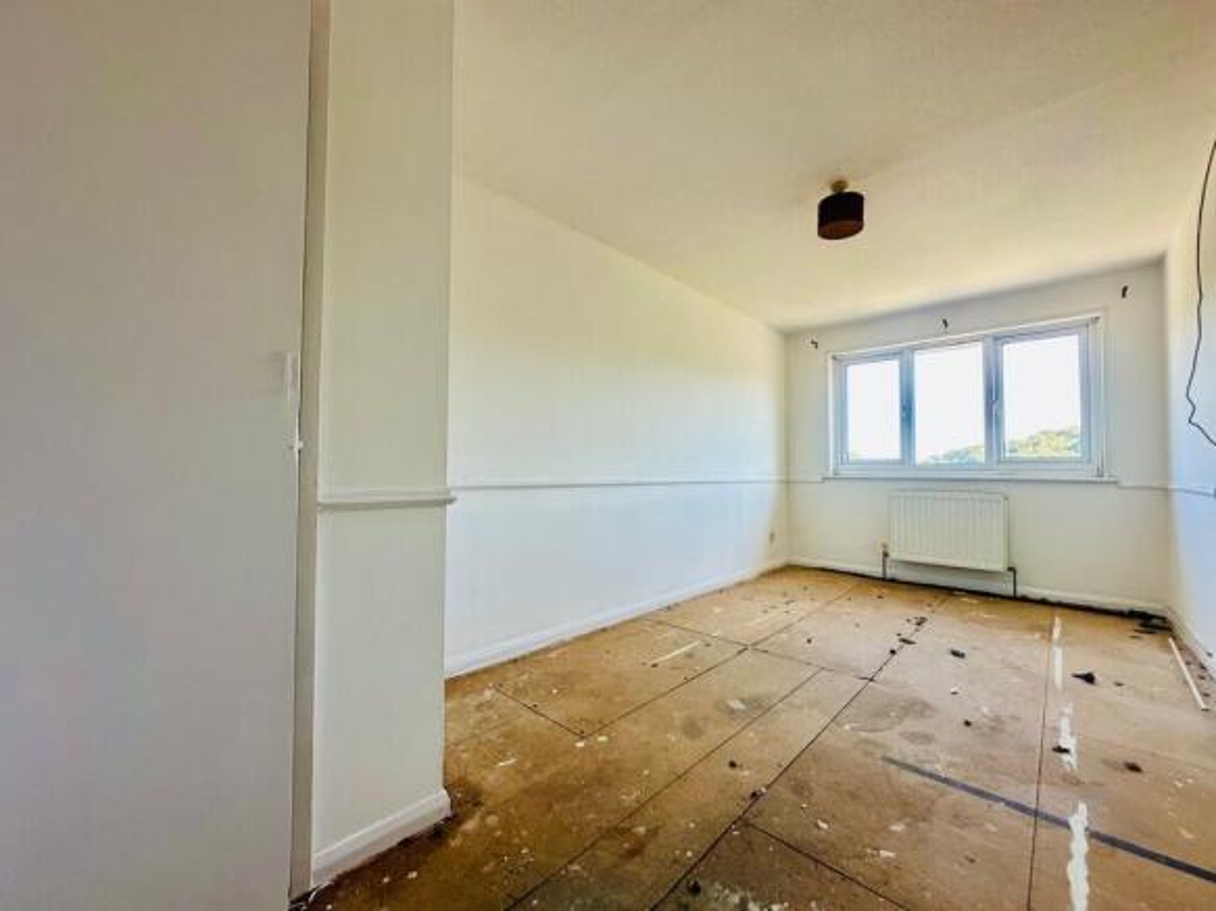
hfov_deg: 102.1
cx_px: 608
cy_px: 456
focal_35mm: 14
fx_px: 492
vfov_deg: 85.7
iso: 80
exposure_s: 1/99
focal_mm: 2.22
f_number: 2.2
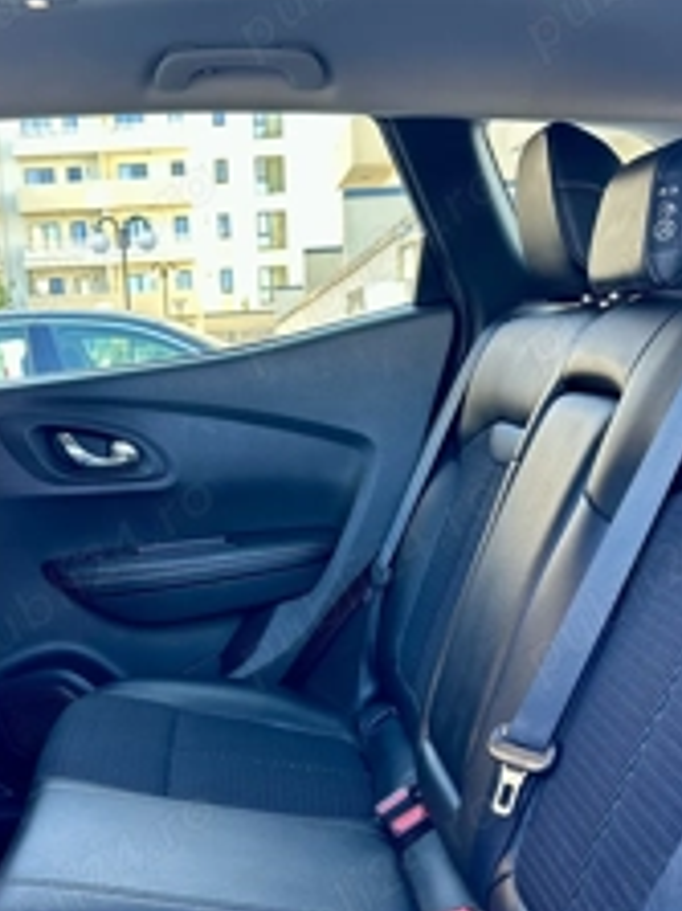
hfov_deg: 33.3
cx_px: 225
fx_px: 1131
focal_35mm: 43
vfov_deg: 42.9
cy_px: 645
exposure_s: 1/82
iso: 250
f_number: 1.78
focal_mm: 6.86
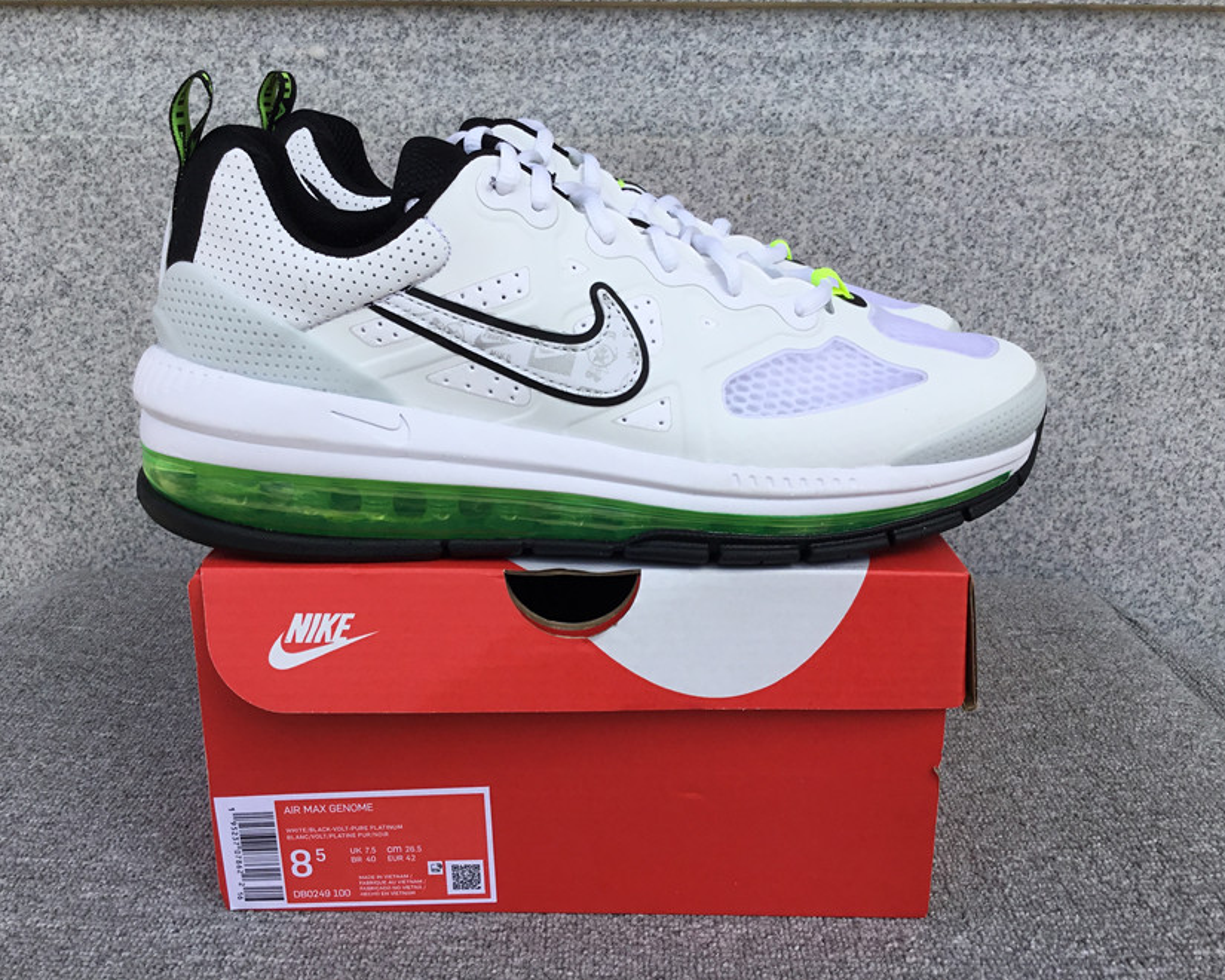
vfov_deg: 44.5
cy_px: 482
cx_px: 585
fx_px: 1196
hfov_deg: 54.2
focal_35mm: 33
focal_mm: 3.3
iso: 25
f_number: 2.4
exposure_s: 1/806
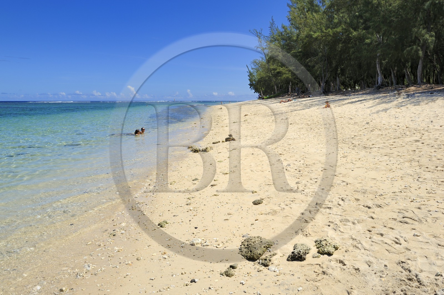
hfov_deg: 60.3
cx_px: 222
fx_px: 382
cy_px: 148
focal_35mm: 31
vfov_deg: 42.3
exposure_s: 1/250
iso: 200
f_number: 14
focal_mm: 31
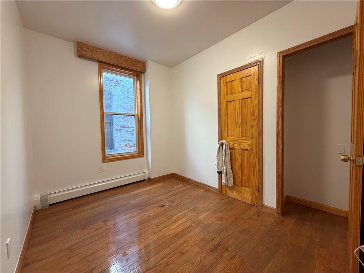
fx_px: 147
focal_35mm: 14
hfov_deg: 102.1
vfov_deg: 85.7
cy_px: 136
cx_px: 182
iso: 250
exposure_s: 1/60
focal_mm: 2.22
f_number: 2.2
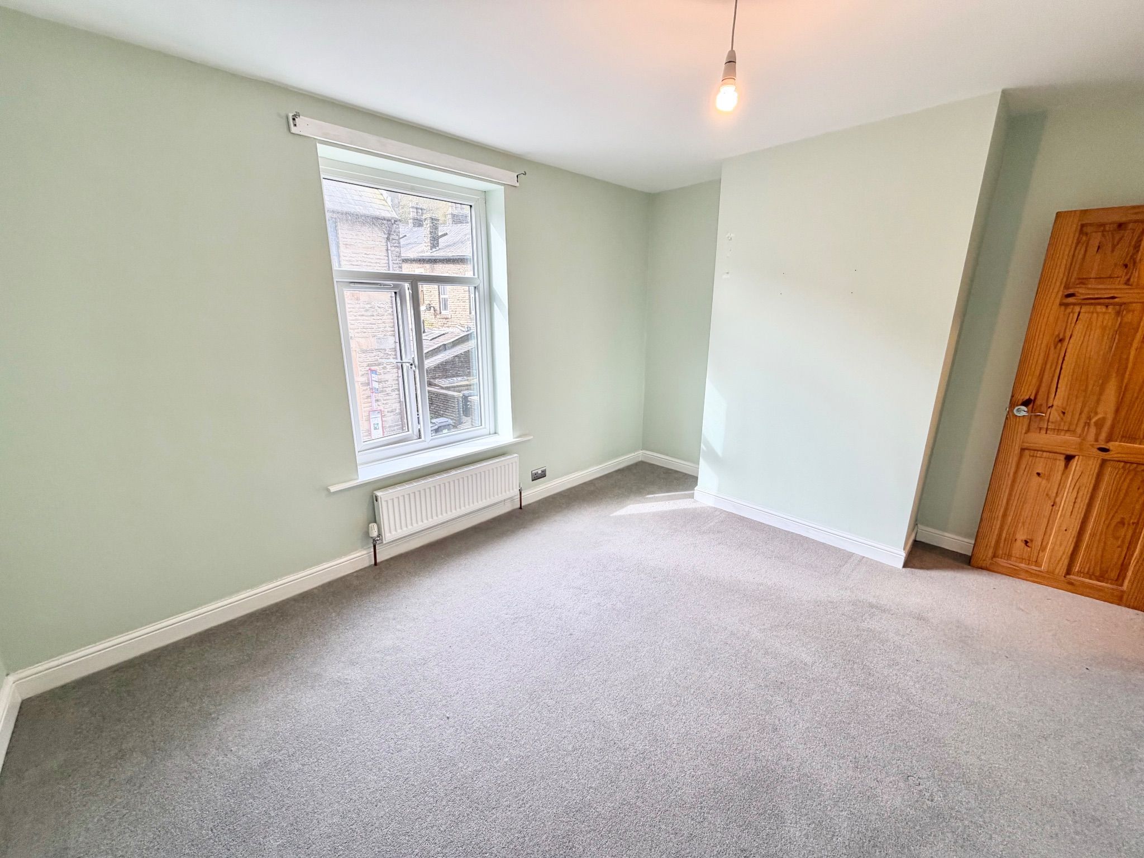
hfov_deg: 102.1
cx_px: 572
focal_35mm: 14
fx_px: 463
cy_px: 429
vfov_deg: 85.7
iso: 80
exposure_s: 1/100
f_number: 2.2
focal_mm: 2.22
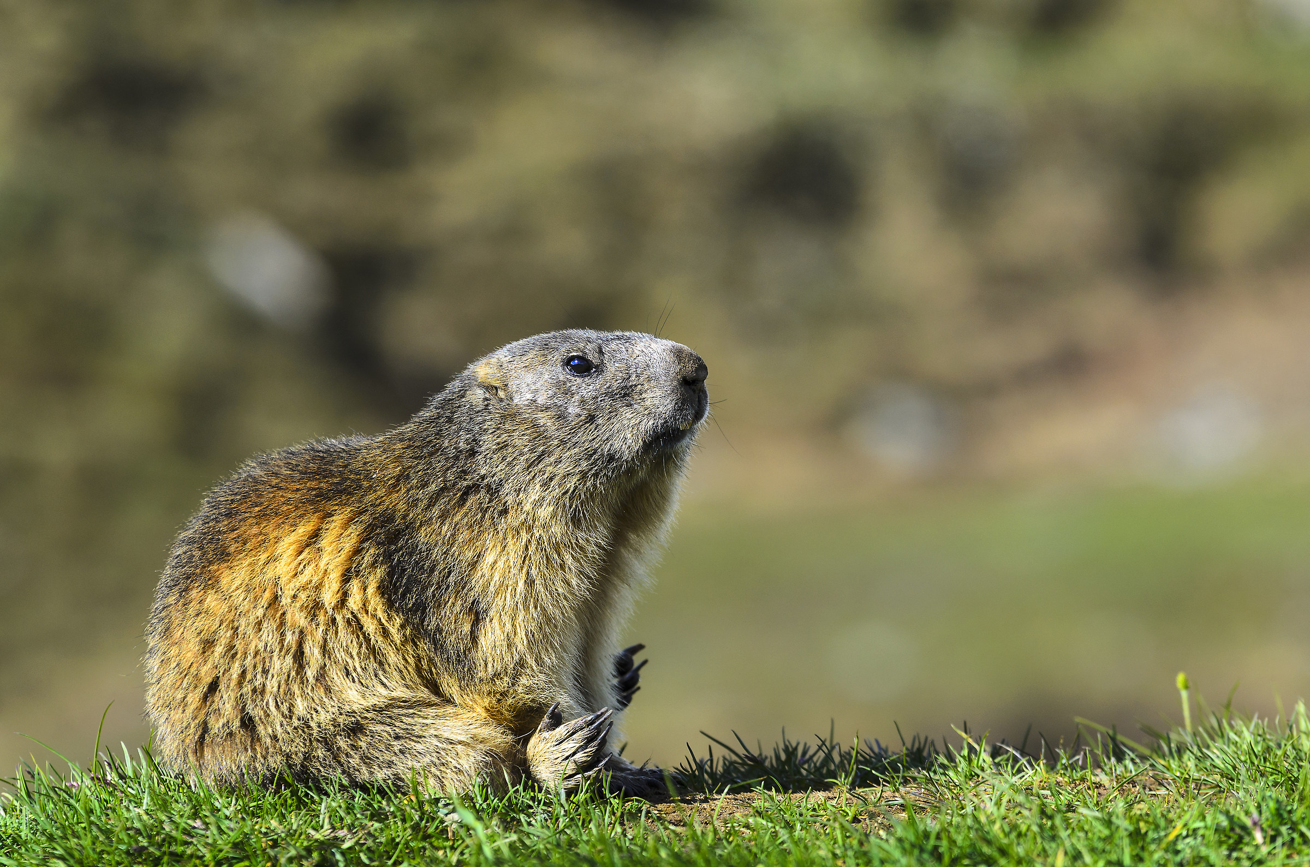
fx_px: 10076
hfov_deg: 7.4
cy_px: 434
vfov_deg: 4.9
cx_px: 655
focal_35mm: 278
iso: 100
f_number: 4
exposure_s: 1/1250
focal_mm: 185
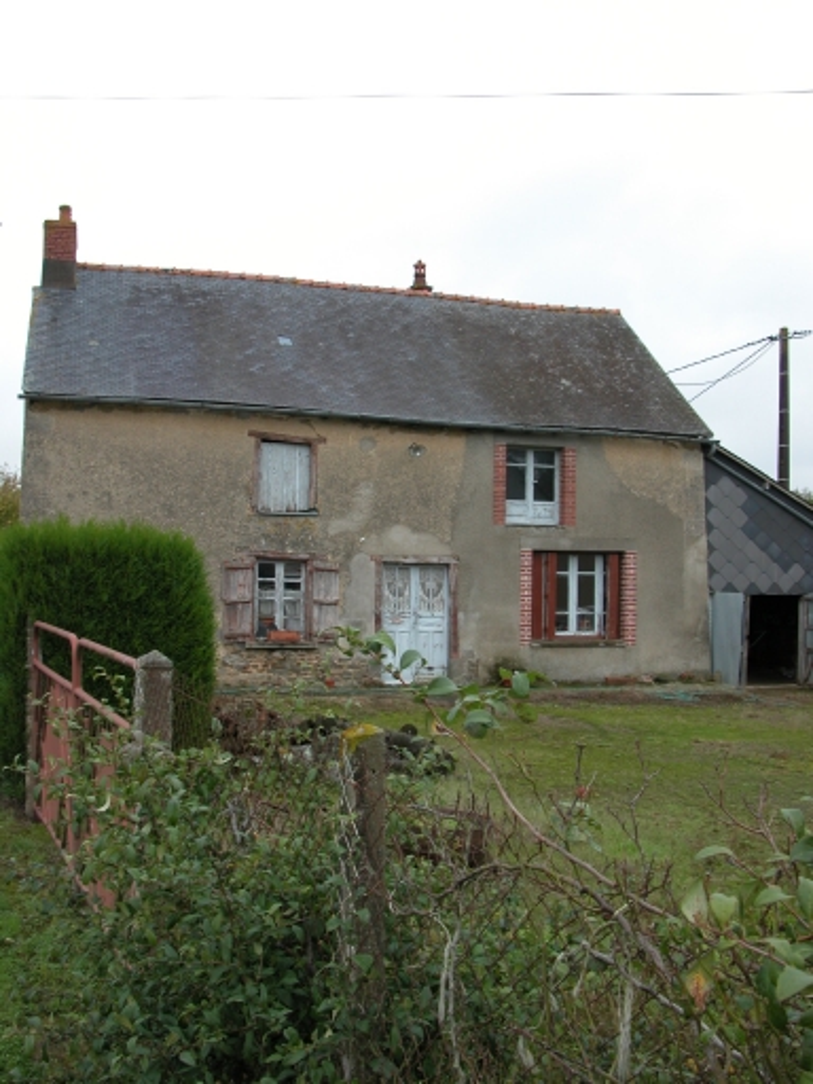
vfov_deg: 52.6
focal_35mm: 35
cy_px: 542
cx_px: 406
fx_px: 1096
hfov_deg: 40.7
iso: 100
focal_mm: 8.9
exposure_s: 1/154
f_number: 4.5
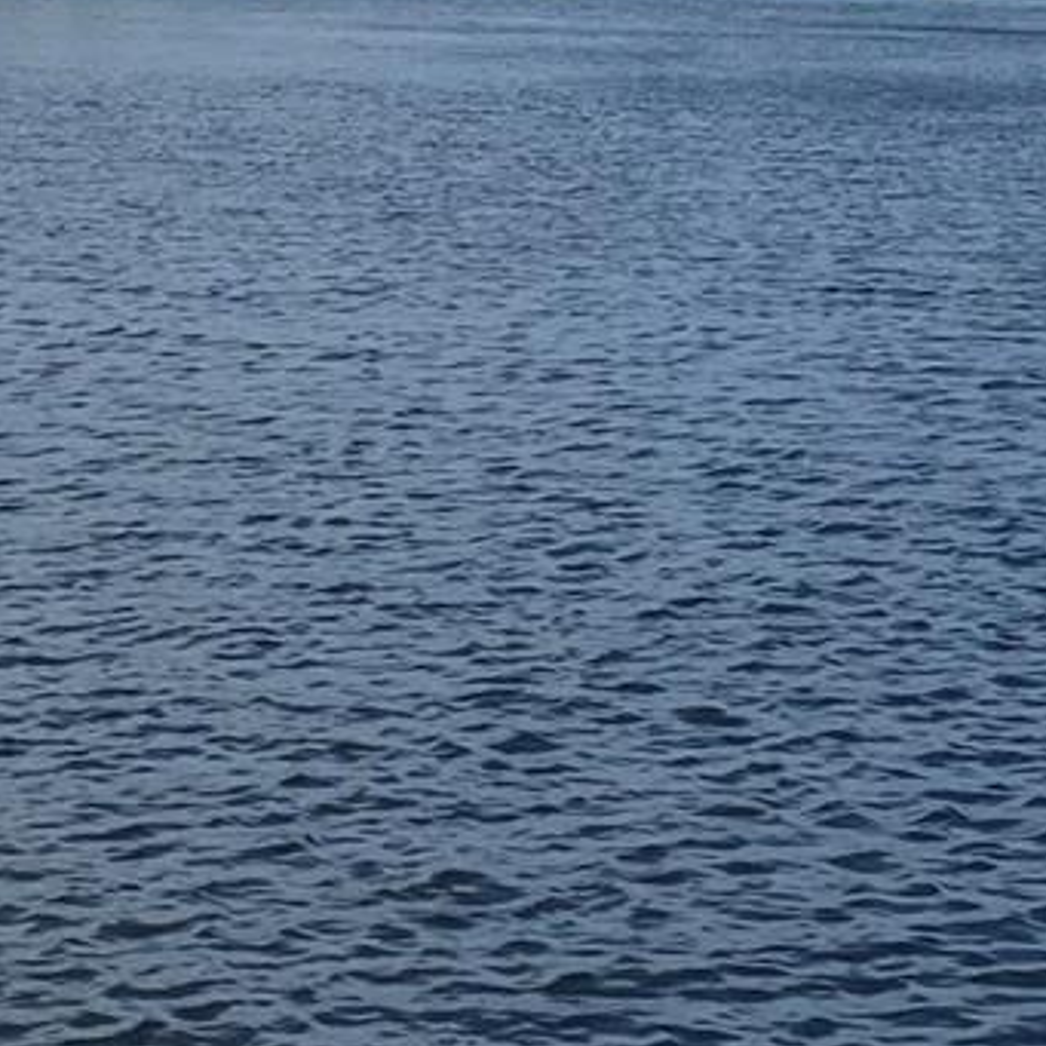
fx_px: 4718
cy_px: -230
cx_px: 334
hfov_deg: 12.6
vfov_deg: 12.3
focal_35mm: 138
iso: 32
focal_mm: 4.25
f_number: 1.8
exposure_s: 1/6061
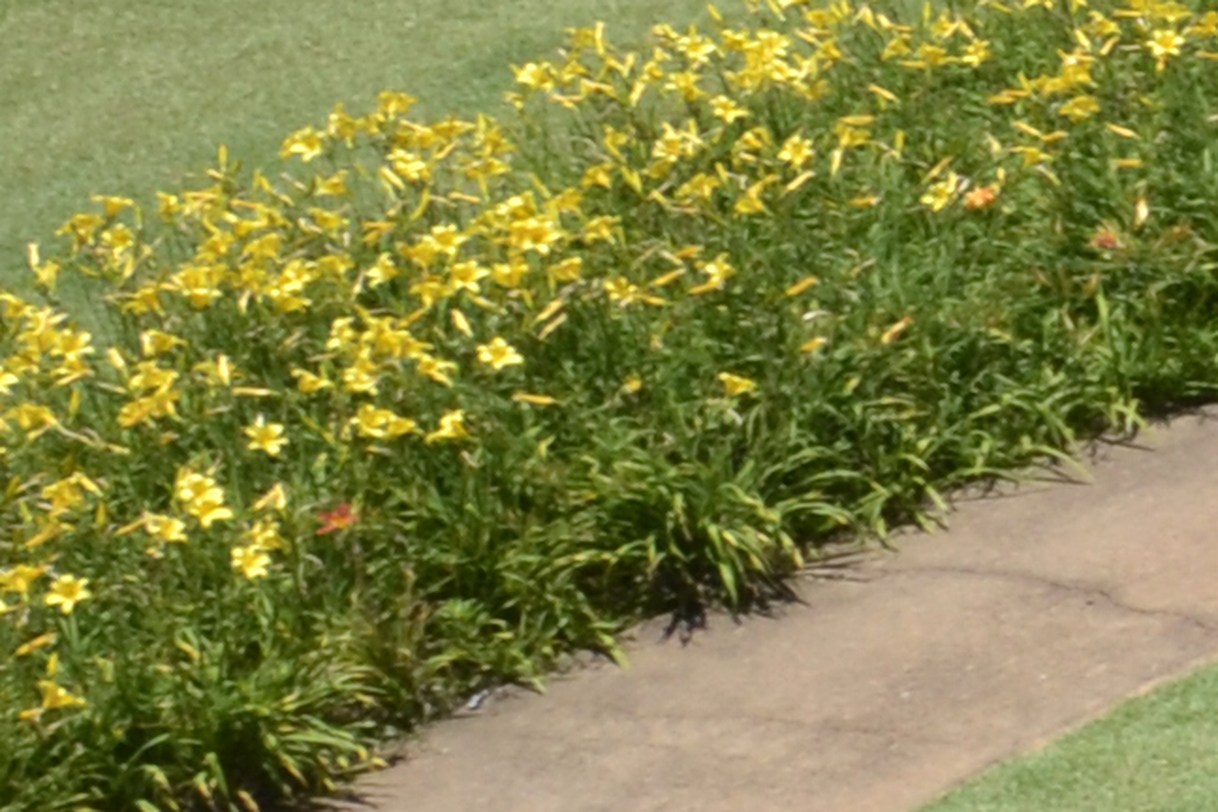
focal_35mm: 128
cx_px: 4197
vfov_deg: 10.6
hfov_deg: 9.6
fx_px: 4330
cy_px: -19
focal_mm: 12
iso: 400
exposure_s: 1/200
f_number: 16
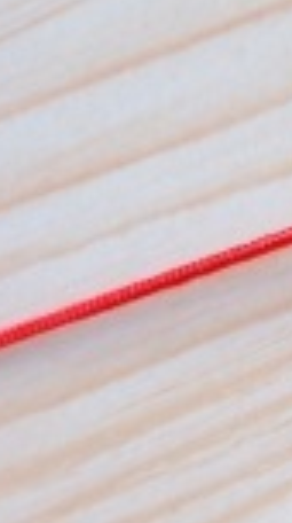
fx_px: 3595
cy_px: 346
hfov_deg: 4.3
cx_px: 1175
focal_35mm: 260
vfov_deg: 8.3
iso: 400
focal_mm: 35
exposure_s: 1/60
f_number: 2.8
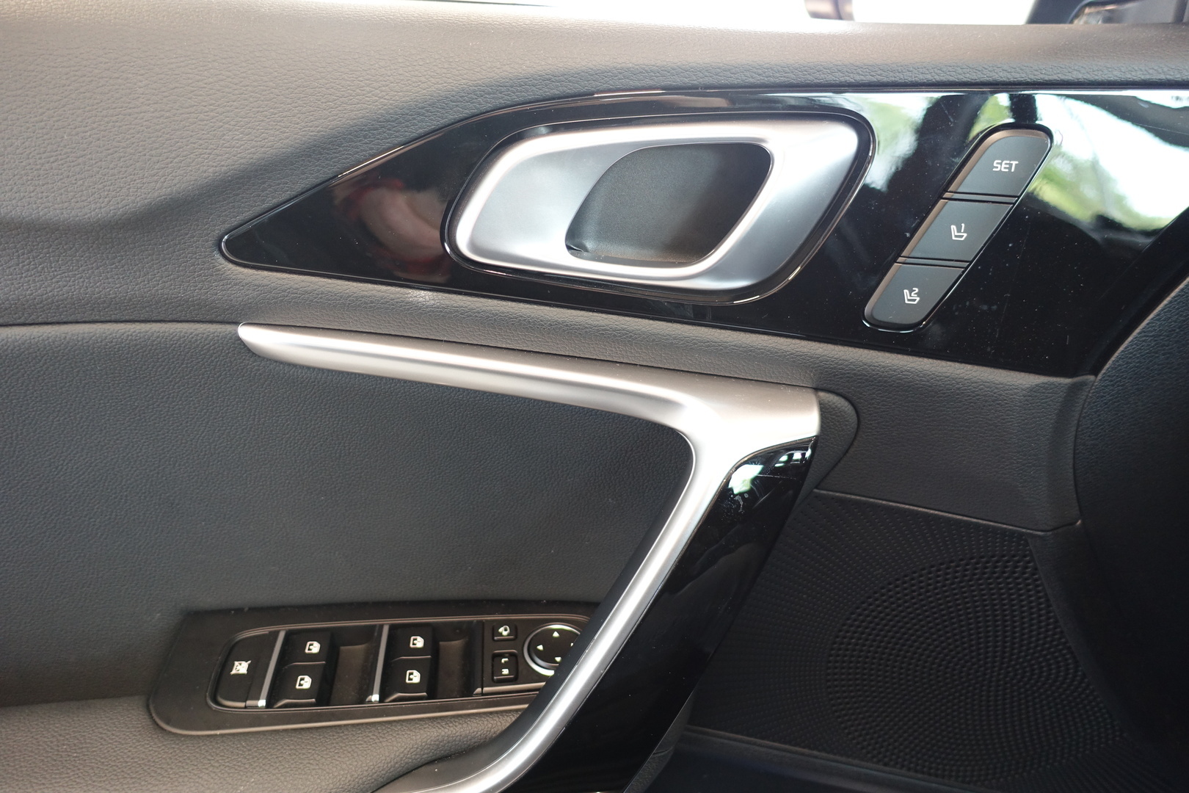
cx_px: 594
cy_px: 396
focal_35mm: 24
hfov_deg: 73.7
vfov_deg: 53.1
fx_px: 793
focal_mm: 8.8
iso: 400
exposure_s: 1/30
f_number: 1.8
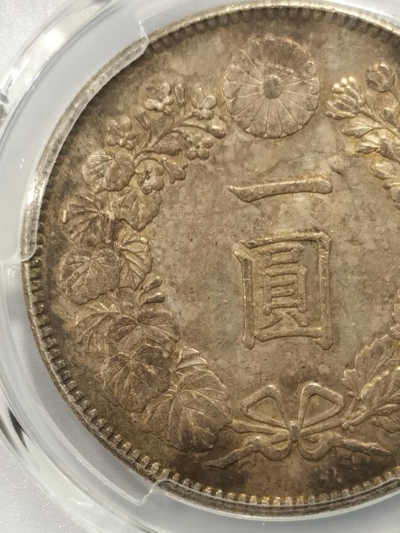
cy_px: 418
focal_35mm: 115
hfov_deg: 12.9
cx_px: 283
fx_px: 1771
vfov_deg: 17.0
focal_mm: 5.56
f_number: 16
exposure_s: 1/100
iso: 125
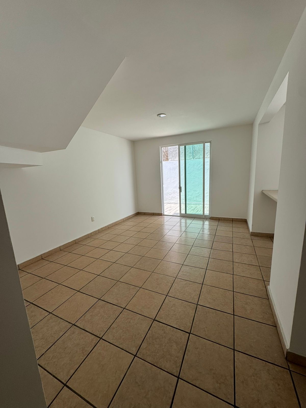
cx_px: 153
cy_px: 204
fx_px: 165
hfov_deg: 85.7
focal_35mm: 14
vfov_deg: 102.1
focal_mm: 2.22
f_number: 2.2
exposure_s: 1/383
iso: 40
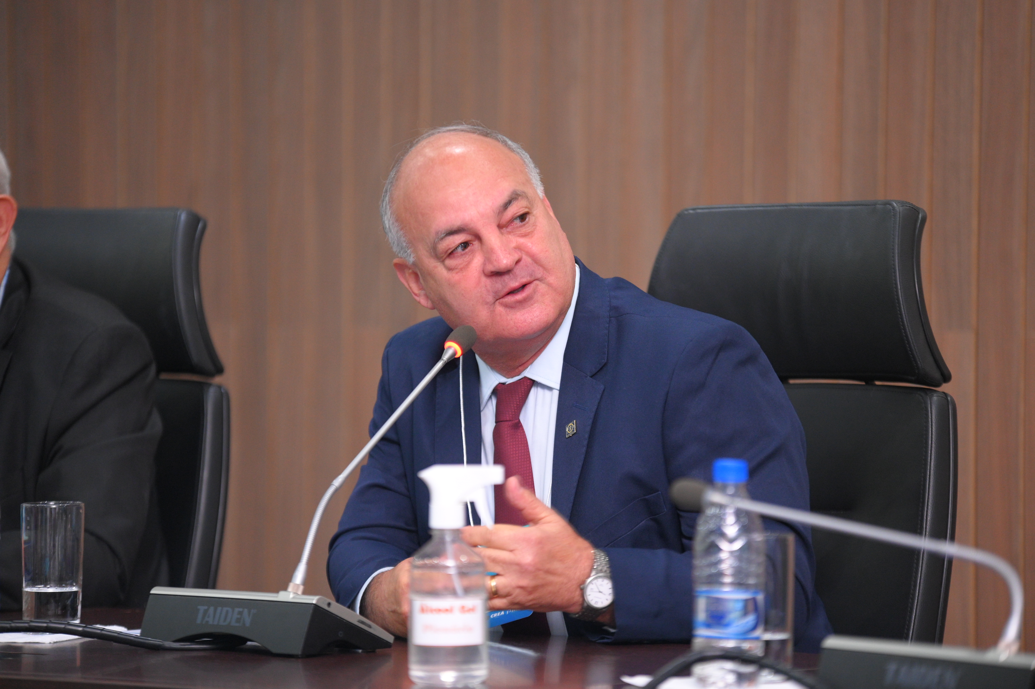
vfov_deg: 7.8
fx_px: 5029
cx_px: 518
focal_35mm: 175
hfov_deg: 11.7
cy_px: 344
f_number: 2.8
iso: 3200
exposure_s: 1/125
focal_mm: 175
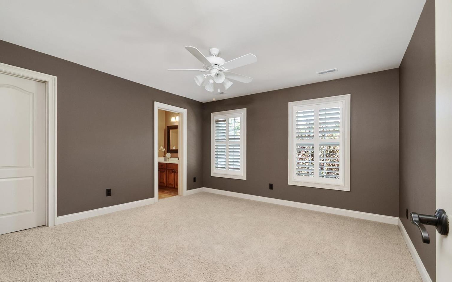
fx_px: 185
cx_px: 221
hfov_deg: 101.5
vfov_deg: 74.6
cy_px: 156
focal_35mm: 15
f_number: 10
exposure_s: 1.3
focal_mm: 7
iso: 400
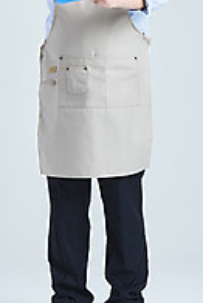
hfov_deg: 9.6
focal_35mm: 143
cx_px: 83
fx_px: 1207
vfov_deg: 14.2
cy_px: 49
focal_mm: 70
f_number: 14
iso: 100
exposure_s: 1/125
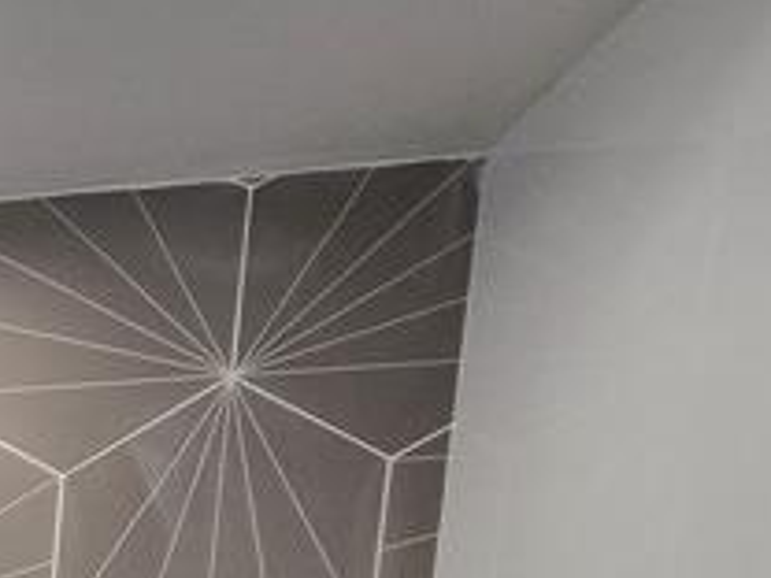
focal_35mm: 64
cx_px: -660
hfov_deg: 20.3
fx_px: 1425
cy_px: 1115
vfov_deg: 17.4
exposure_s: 1/120
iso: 80
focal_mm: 2.2
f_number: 2.2
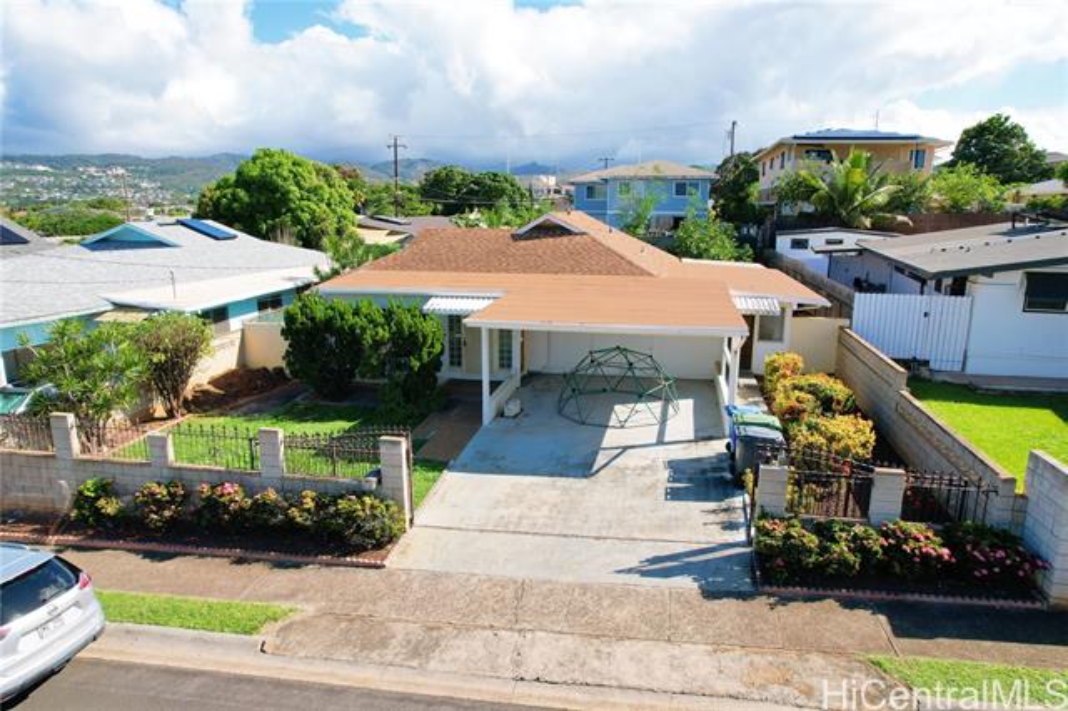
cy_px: 356
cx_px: 534
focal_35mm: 22
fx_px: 652
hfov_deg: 78.6
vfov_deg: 57.2
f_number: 2.8
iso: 130
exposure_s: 1/2000
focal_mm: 8.38
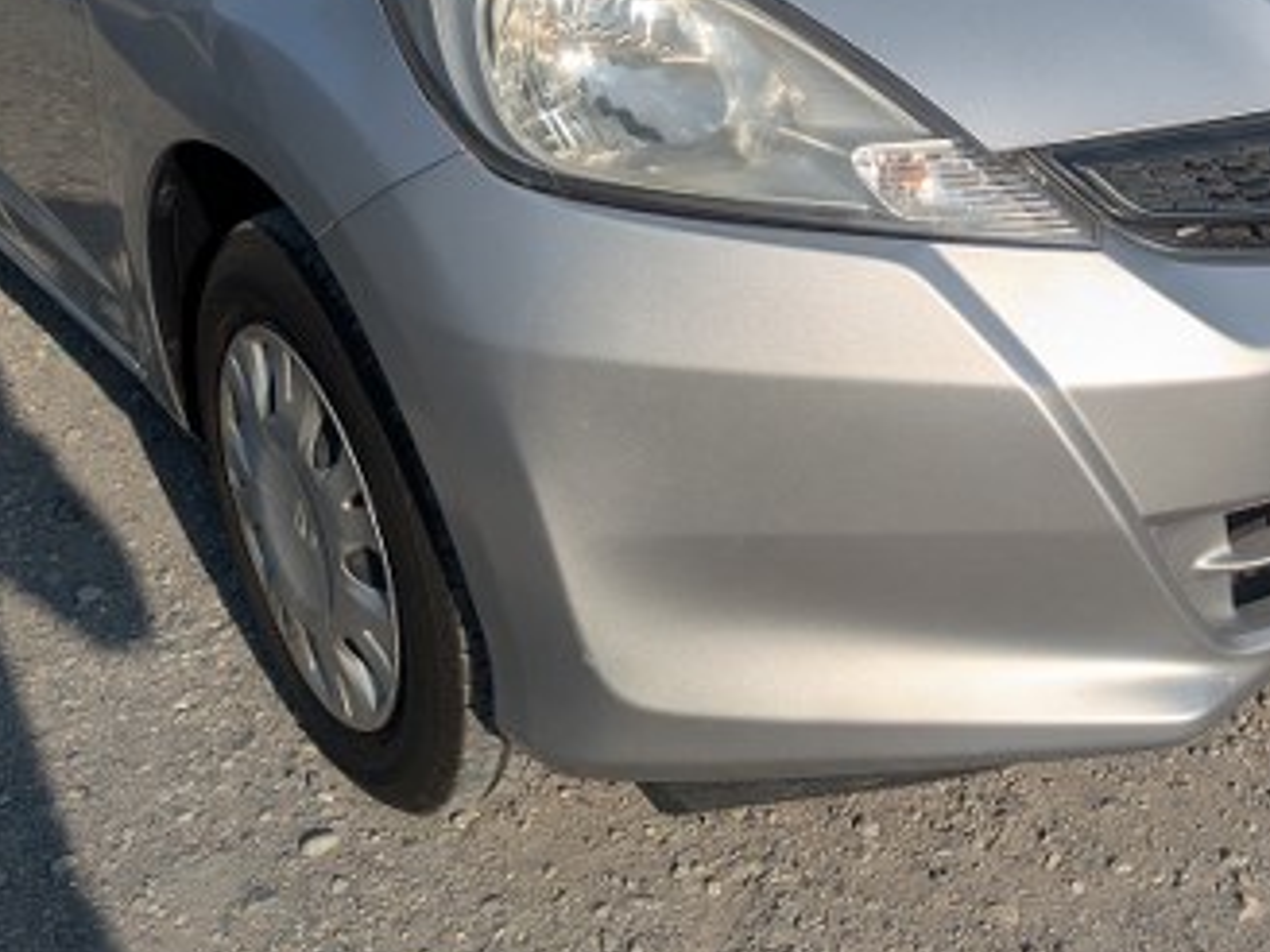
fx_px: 2238
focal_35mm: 61
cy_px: -12
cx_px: 834
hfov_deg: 31.5
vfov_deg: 23.0
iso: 46
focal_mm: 5.43
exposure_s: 1/5464
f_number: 1.89
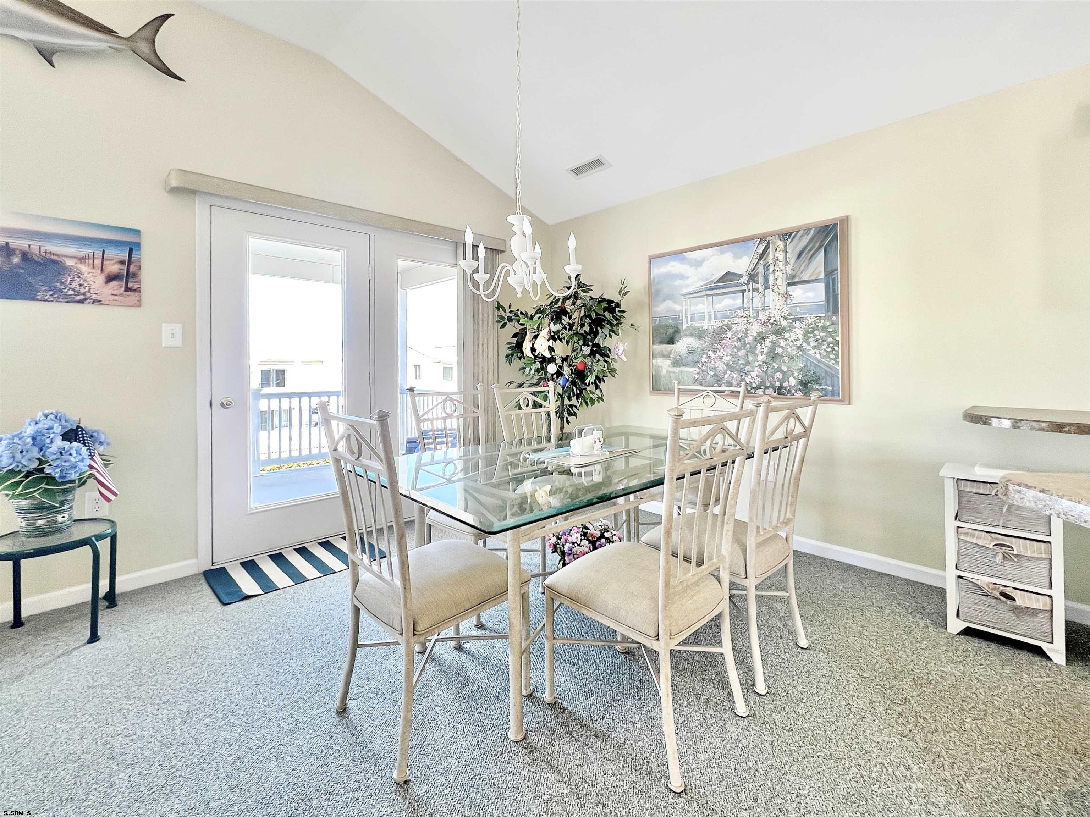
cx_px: 545
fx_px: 409
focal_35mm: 13
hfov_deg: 106.2
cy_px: 408
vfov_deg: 89.9
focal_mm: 1.57
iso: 125
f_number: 1.8
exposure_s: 1/120
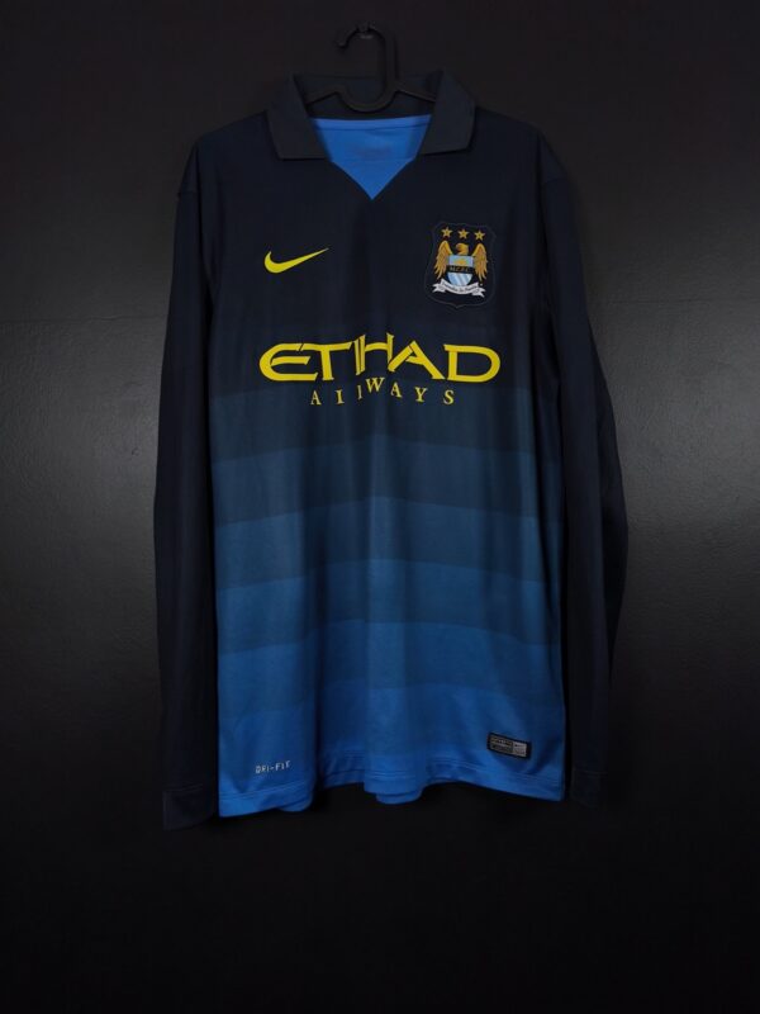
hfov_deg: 58.9
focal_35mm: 23
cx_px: 380
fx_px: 673
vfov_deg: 73.9
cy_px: 507
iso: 320
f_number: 1.6
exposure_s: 1/160
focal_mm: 6.57
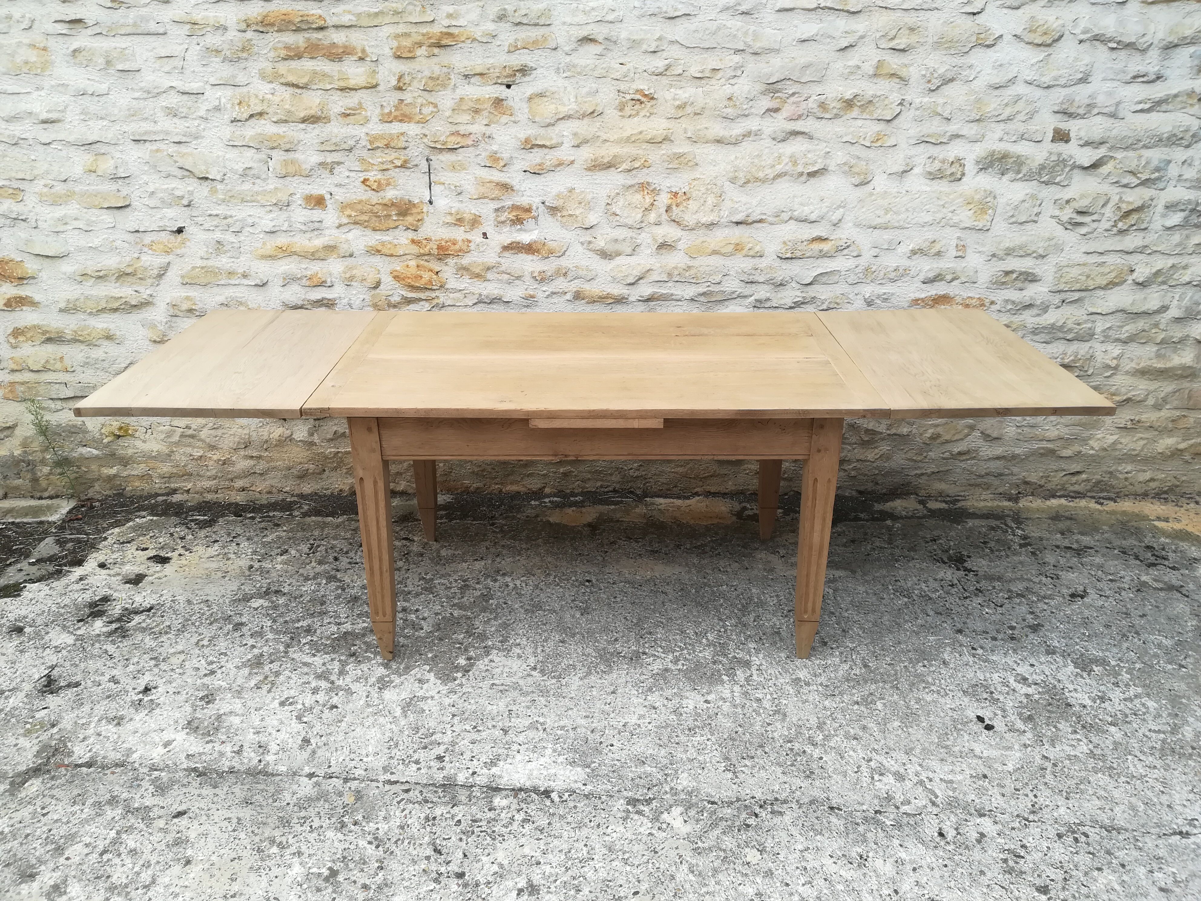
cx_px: 600
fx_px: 902
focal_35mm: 26
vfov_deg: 53.1
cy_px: 450
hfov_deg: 67.3
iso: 50
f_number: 2.2
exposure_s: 1/164
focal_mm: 3.83
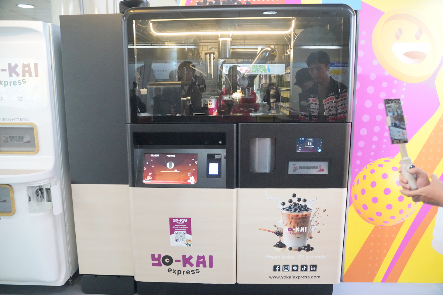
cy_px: 148
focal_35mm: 28
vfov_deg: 46.4
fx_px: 345
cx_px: 222
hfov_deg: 65.5
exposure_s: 1/160
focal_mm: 28
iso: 12800
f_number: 4
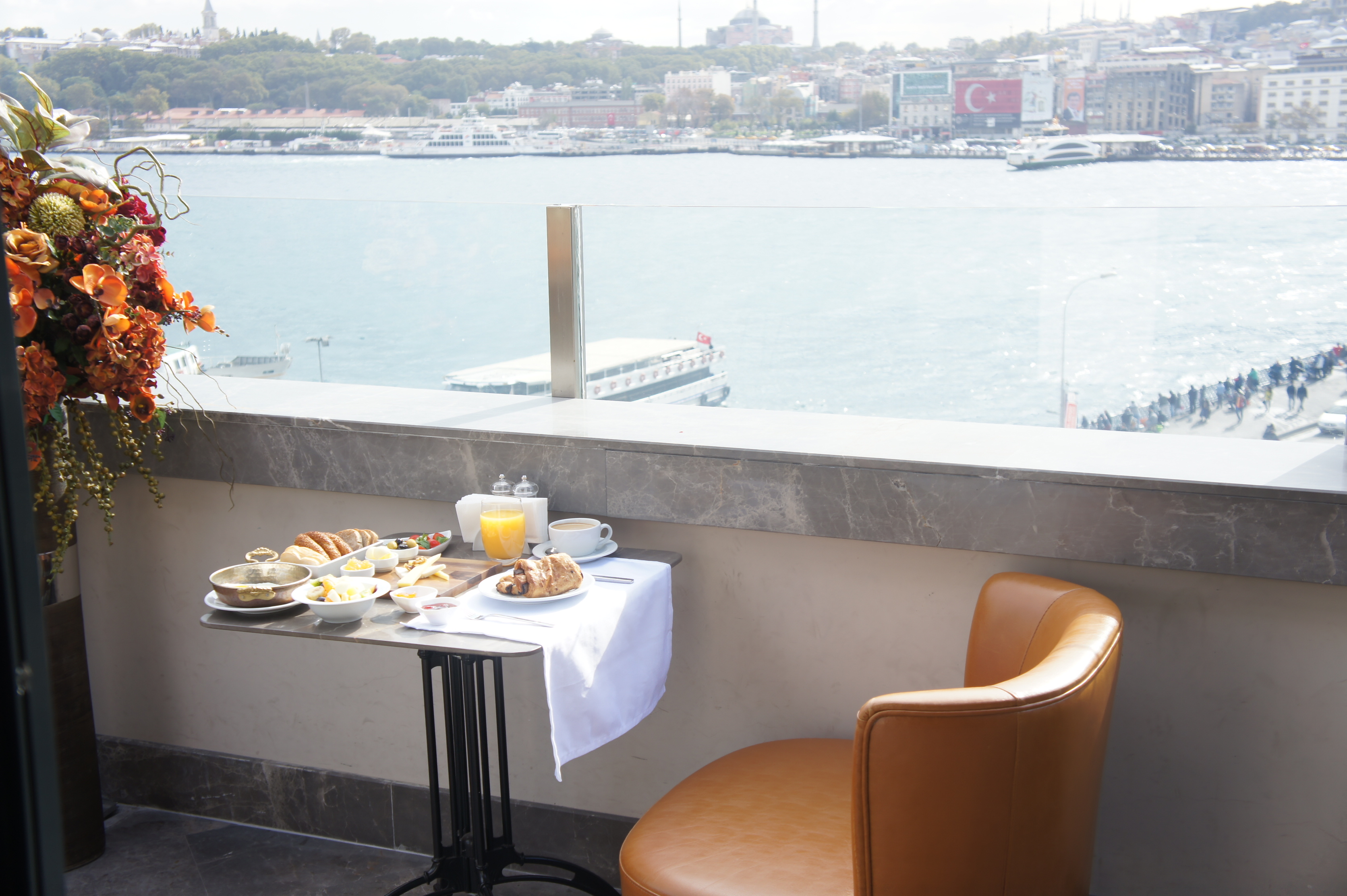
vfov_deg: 29.8
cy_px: 448
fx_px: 1682
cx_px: 674
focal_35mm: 45
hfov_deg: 43.6
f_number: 4.5
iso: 200
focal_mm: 30
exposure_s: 1/500
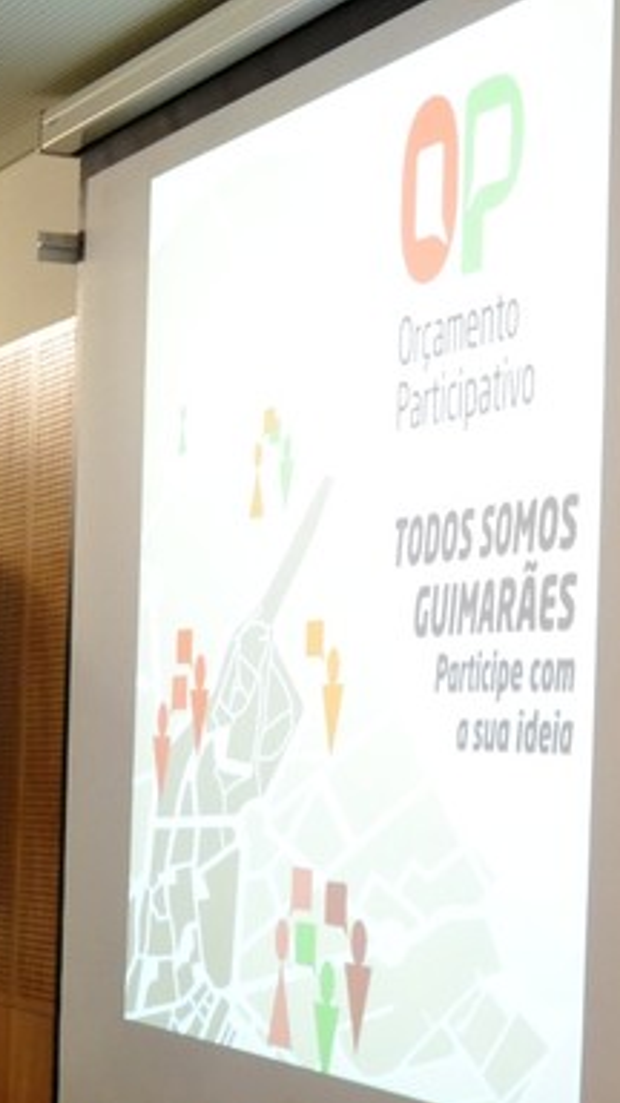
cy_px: 553
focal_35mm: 107
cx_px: 789
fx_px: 3121
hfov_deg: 11.1
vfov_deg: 20.0
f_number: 5.3
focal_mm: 45
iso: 3200
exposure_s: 1/60
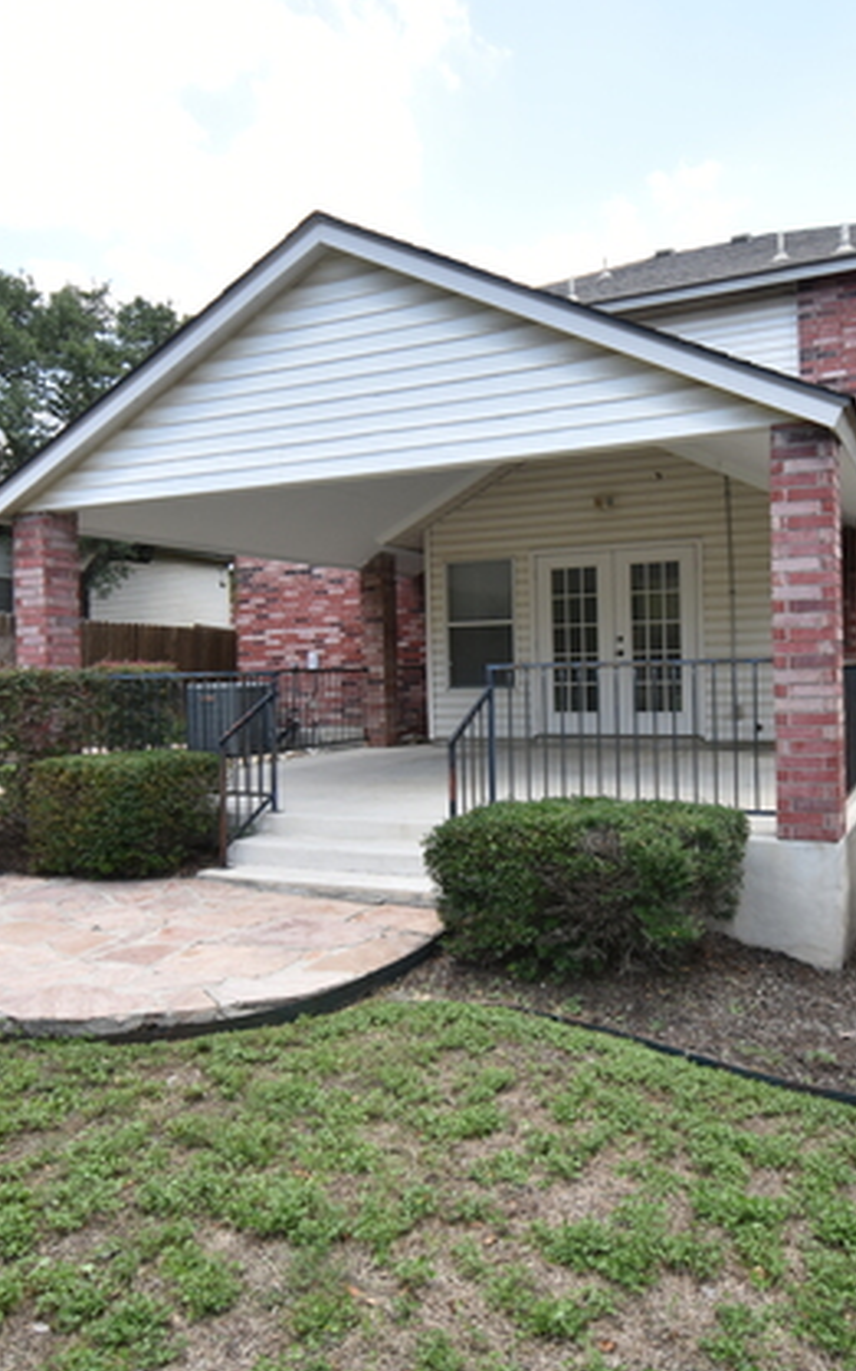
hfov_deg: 47.7
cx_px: 502
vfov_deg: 70.9
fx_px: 963
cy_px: 681
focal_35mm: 26
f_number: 4.8
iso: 200
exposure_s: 1/250
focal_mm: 11
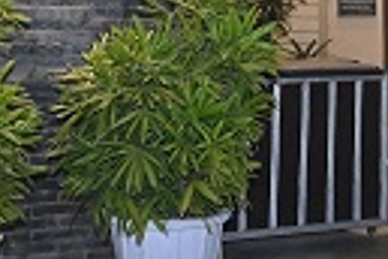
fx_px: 1261
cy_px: -160
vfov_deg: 11.1
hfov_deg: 17.4
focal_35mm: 117
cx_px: 299
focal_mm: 18
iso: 1600
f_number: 3.5
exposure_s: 1/125
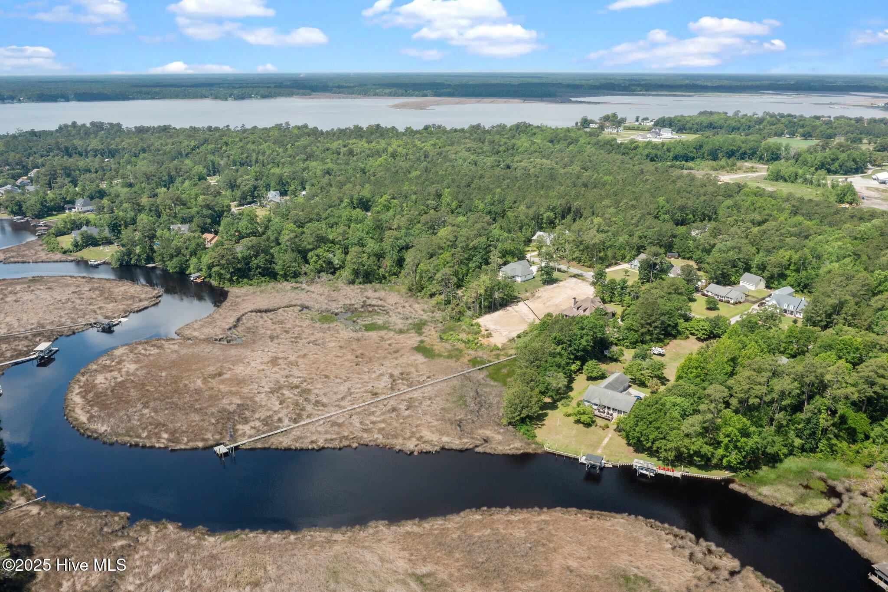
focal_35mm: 28
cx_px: 444
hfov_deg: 65.5
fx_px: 690
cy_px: 296
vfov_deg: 46.4
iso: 100
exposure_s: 1/120
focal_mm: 10.26
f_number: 4.5
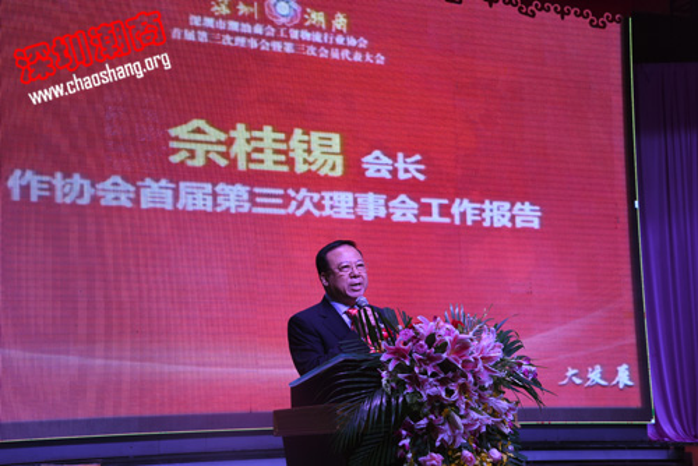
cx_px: 349
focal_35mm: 80
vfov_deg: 17.1
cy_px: 233
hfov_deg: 25.3
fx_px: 1552
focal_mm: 80
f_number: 4.5
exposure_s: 1/60
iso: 640
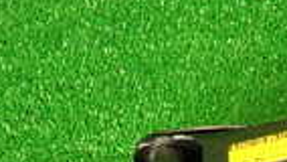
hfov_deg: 15.7
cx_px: 528
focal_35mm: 115
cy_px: 367
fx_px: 875
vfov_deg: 9.6
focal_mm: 4.5
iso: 250
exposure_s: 1/30
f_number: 2
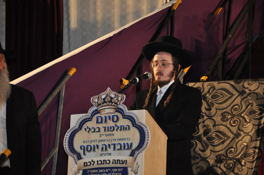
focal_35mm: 158
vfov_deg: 8.7
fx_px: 1153
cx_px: 132
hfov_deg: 13.1
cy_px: 88
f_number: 6.3
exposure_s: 1/80
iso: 1000
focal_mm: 105
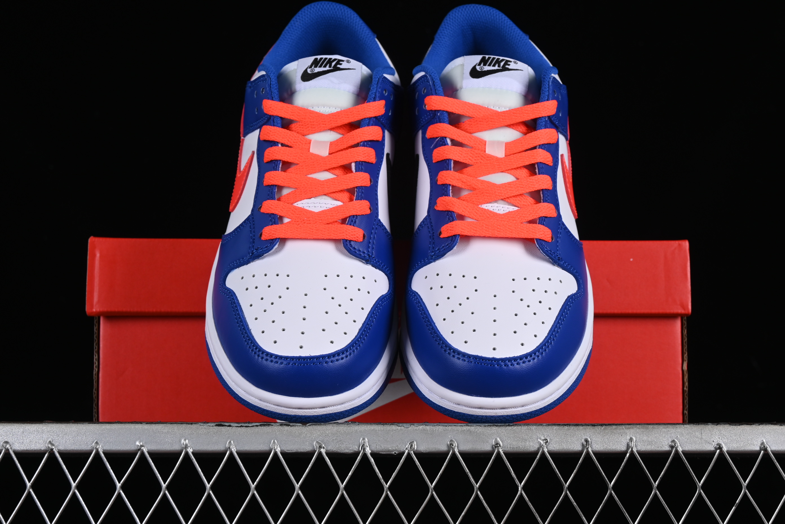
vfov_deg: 18.2
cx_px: 392
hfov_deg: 27.0
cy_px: 262
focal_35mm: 75
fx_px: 1635
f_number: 8
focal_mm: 50
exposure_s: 1/80
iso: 160
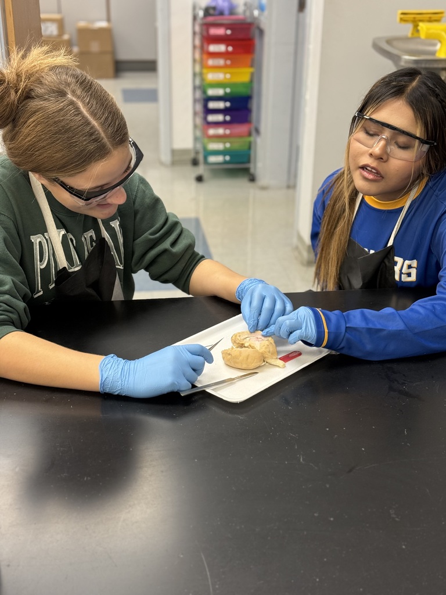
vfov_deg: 39.7
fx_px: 825
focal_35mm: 48
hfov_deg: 30.3
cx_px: 223
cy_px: 298
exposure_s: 1/60
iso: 100
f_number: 1.78
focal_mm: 6.76
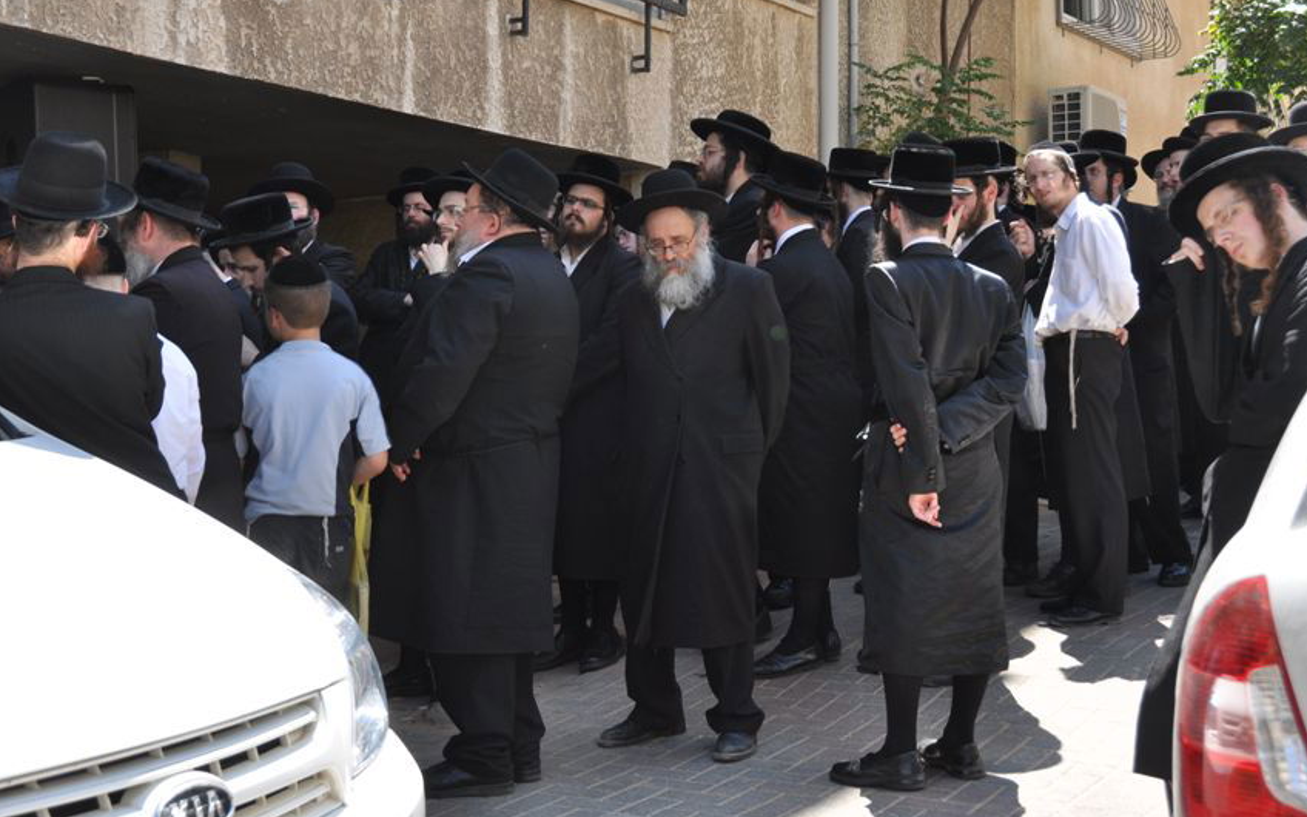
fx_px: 2102
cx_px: 553
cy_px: 310
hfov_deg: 34.5
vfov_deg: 22.0
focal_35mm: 59
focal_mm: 32
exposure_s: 1/250
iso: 200
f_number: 8
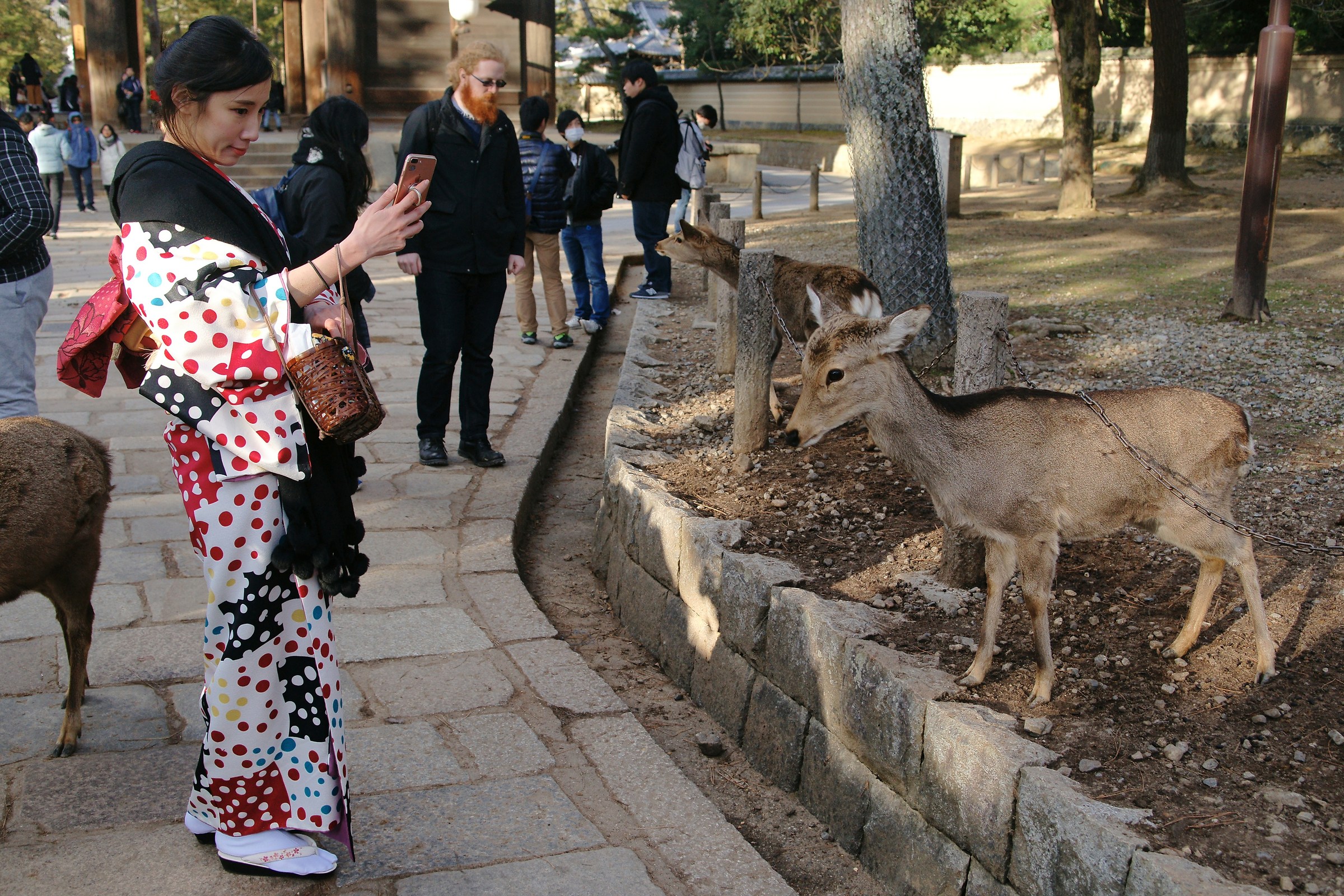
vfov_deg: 37.9
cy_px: 448
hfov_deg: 54.4
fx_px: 1307
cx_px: 672
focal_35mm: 35
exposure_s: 1/320
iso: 200
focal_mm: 35
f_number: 5.6
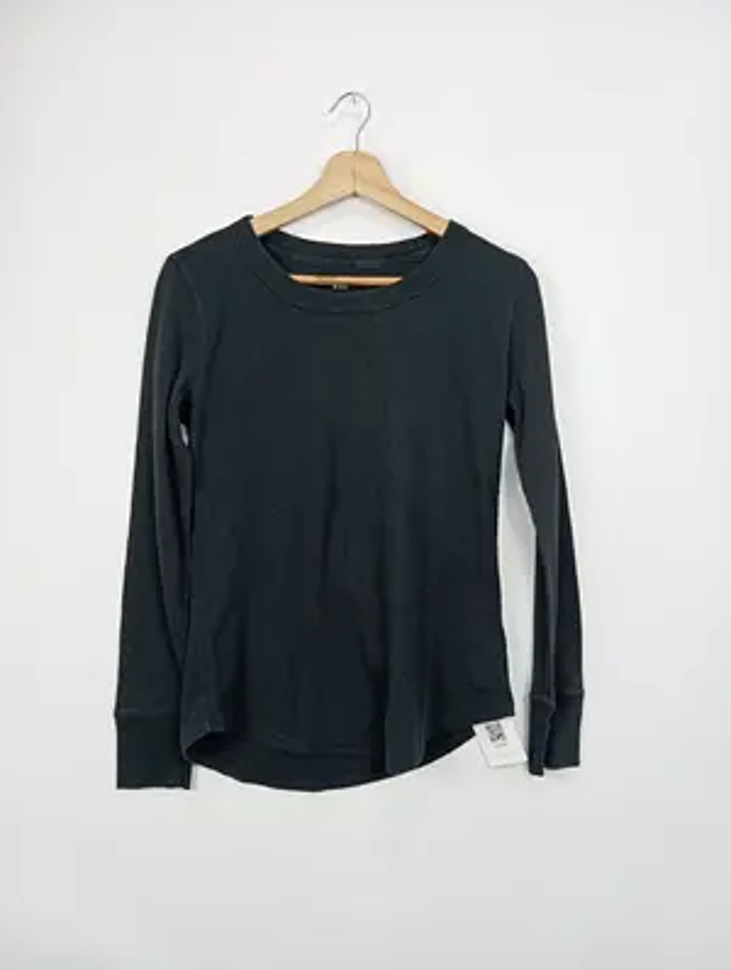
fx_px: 786
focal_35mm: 28
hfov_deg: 49.9
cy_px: 485
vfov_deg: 63.4
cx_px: 366
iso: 59
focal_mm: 4.22
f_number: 1.8
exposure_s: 1/50
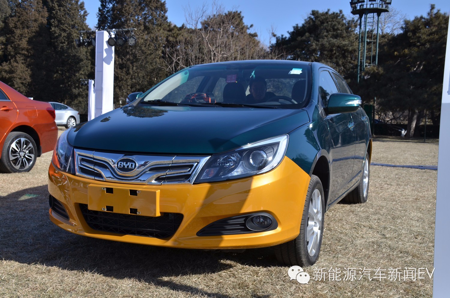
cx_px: 225
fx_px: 505
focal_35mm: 40
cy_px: 149
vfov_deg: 32.9
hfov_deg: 48.0
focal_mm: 27
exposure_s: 1/250
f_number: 8
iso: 110
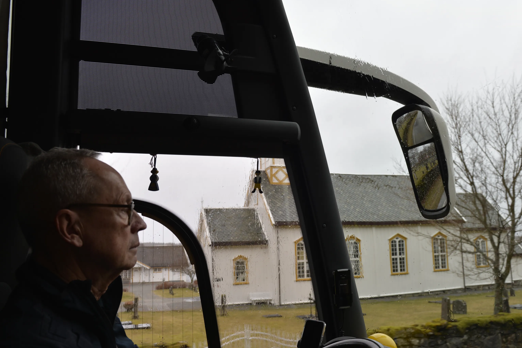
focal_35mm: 30
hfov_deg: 61.9
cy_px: 194
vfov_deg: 43.5
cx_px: 280
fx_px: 435
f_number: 5.6
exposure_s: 1/125
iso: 360
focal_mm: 24
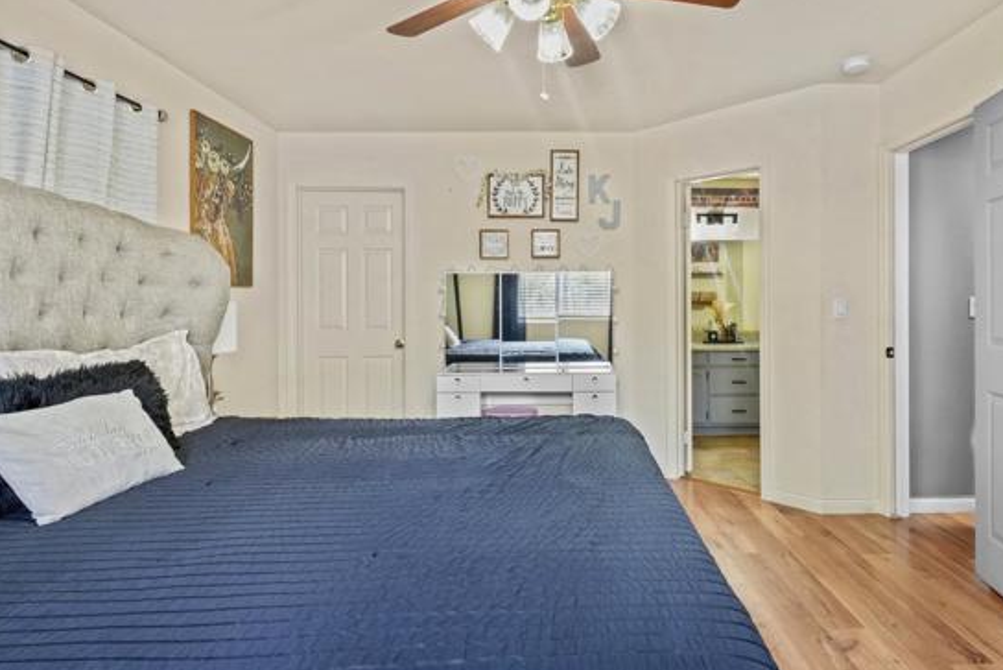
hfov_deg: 81.9
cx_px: 555
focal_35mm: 21
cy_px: 296
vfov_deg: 60.2
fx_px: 575
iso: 1250
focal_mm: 11.7
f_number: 8
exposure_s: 1/10
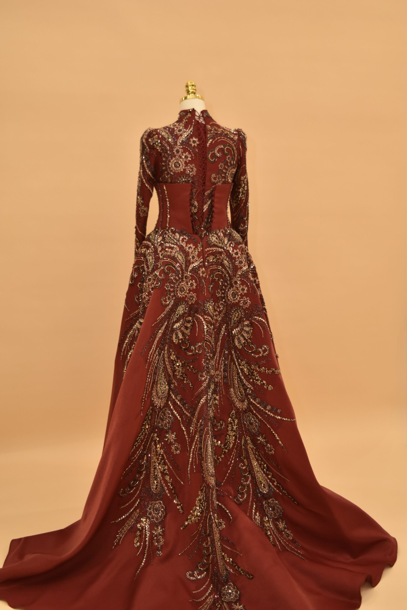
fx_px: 763
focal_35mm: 45
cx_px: 204
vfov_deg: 43.6
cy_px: 305
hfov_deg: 29.9
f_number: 4.5
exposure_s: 1/80
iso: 400
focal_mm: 30
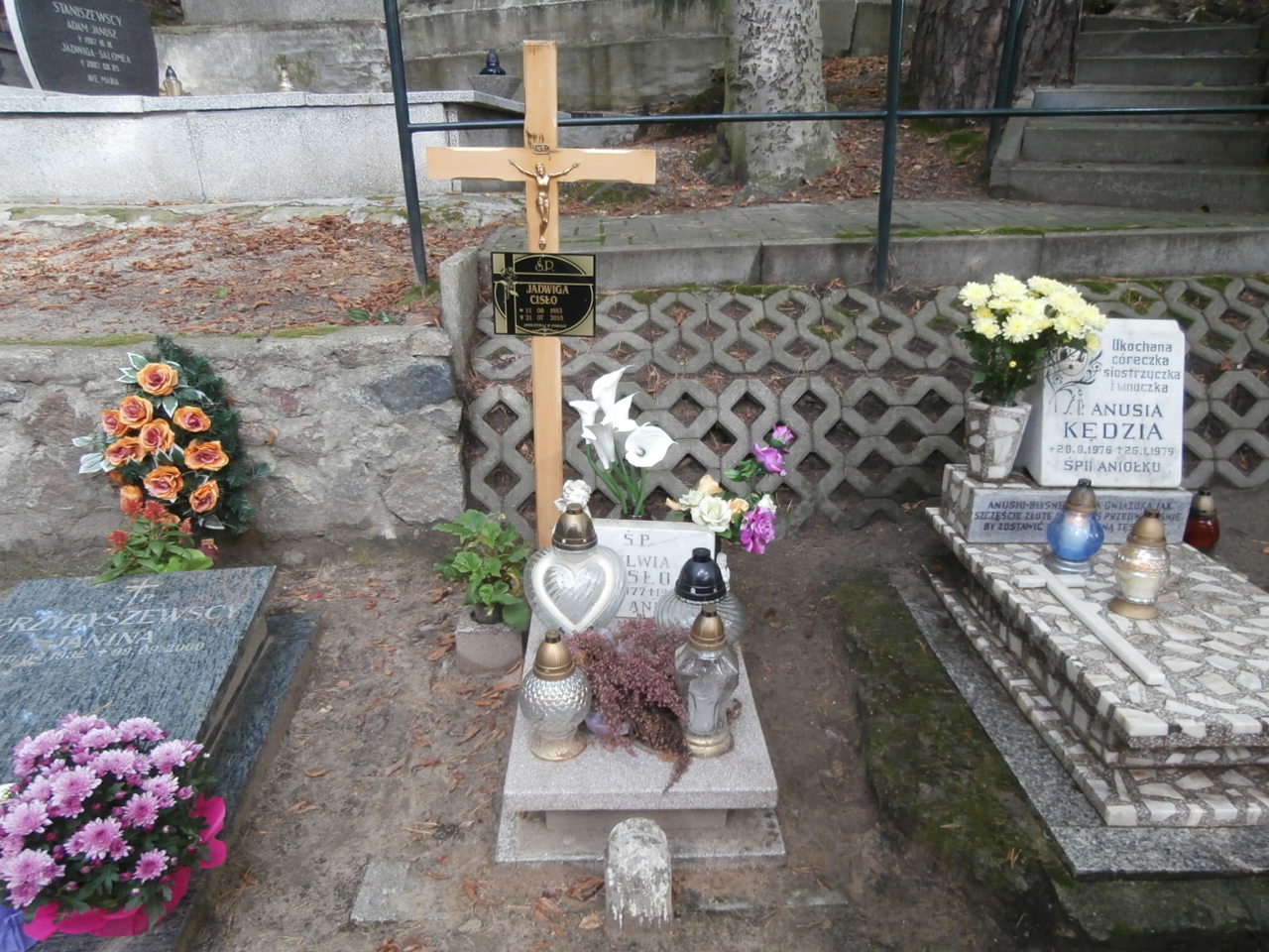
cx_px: 634
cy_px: 476
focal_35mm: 24
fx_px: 880
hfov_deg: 71.6
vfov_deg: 56.8
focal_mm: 4.2
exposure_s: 1/30
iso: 160
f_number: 3
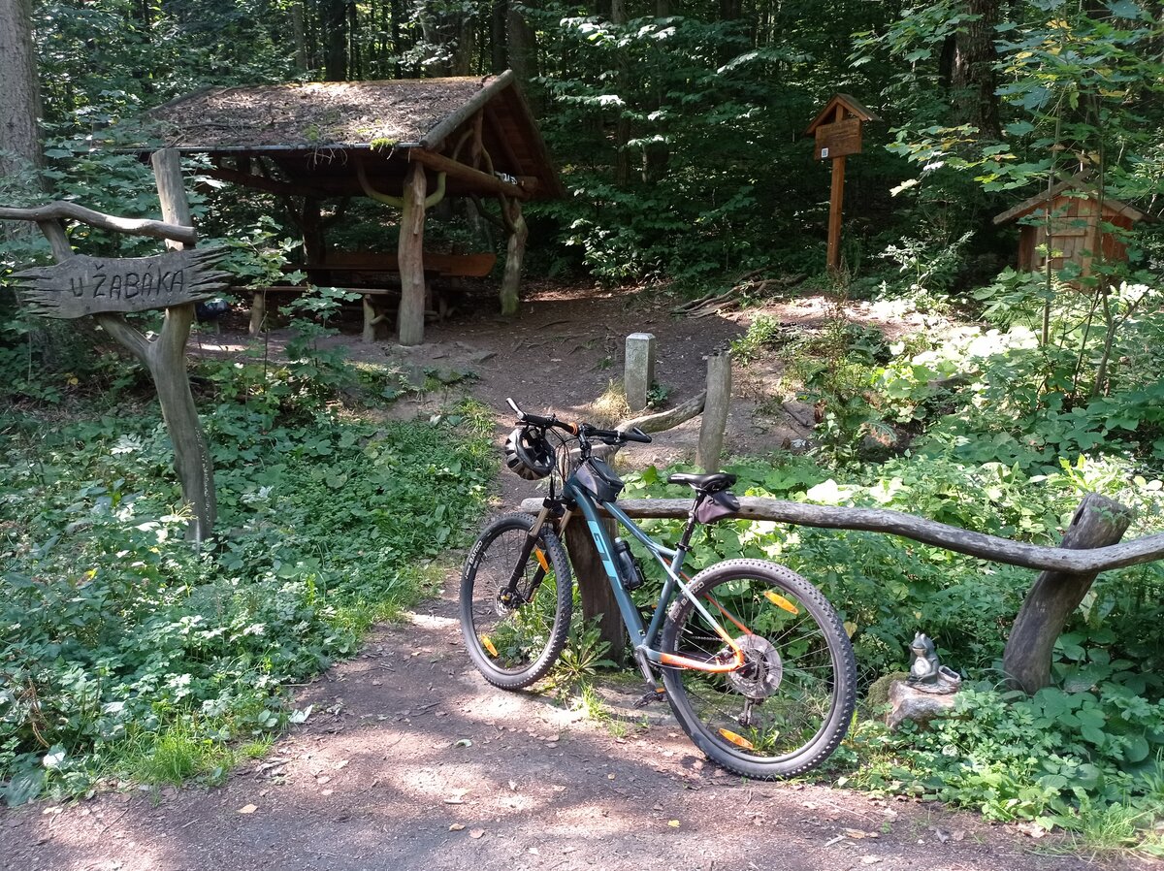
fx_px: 941
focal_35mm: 28
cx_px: 582
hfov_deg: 63.5
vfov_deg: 49.7
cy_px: 436
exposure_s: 1/100
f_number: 1.79
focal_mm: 4.7
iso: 122
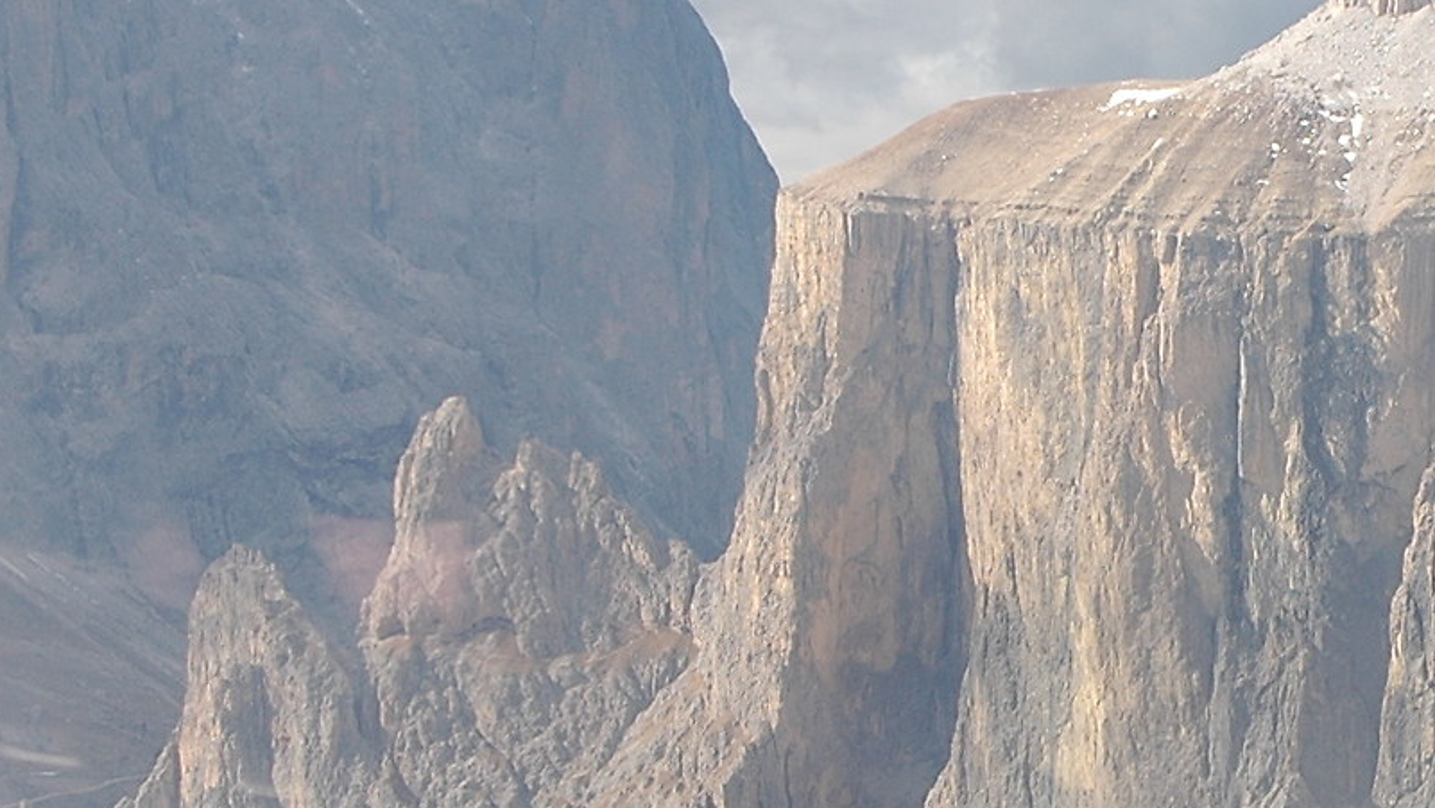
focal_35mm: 165
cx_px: 1722
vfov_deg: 7.4
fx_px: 6263
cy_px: 110
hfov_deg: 12.7
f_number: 10
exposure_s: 1/200
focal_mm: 35
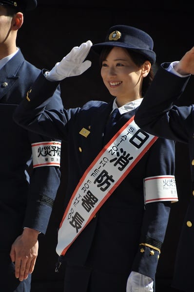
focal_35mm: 450
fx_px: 3650
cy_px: 146
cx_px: 97
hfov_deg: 3.0
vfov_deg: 4.6
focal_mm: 300
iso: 200
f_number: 6.3
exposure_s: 1/320
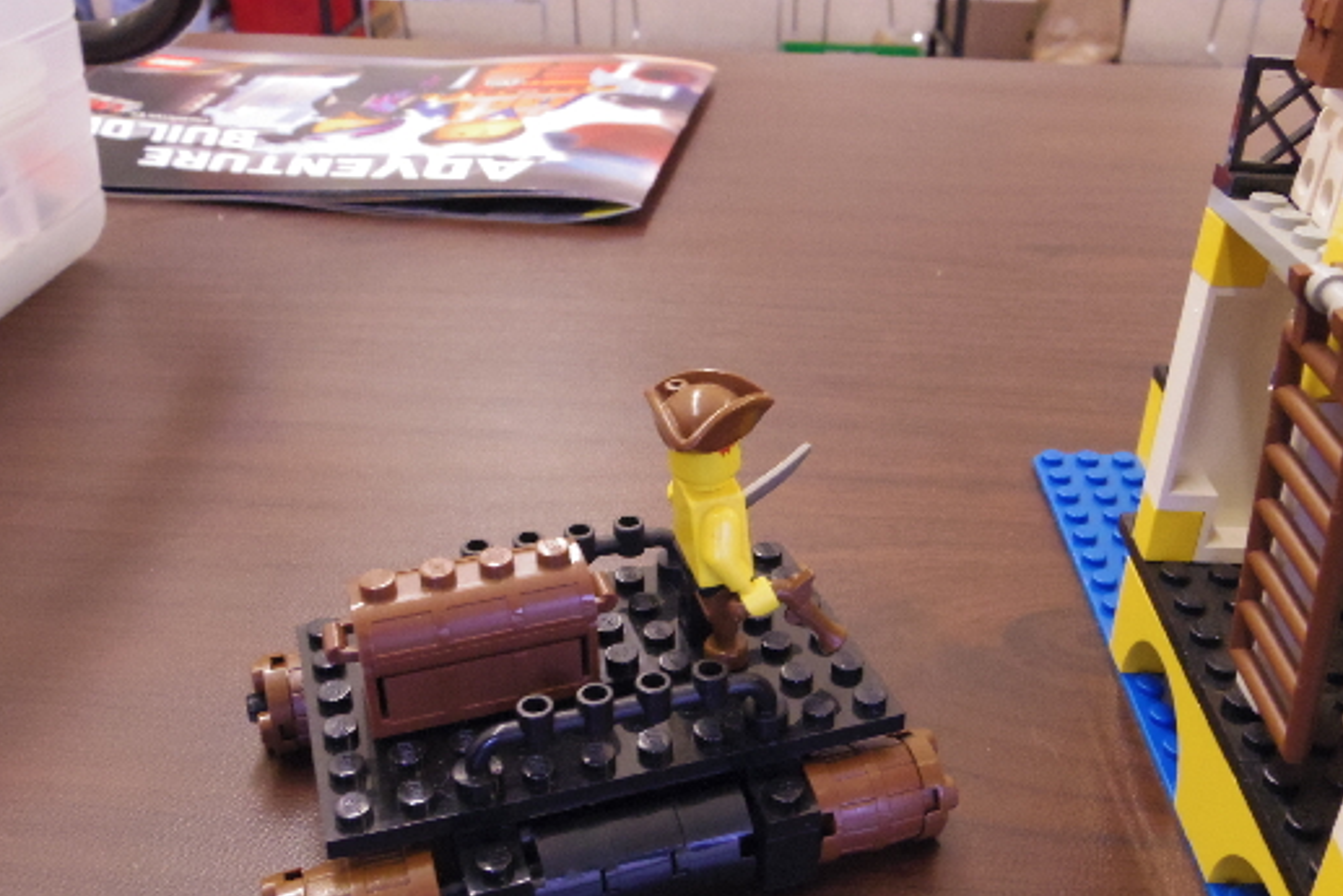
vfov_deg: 37.9
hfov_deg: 54.4
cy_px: 462
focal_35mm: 35
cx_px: 709
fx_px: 1306
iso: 1000
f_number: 4.5
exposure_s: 1/40
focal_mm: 5.3
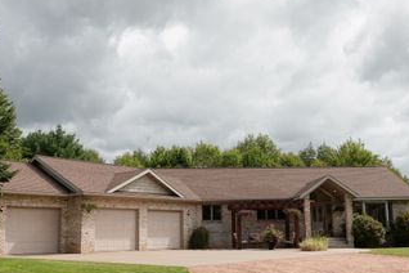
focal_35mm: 42
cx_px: 206
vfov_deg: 31.8
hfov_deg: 46.4
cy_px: 168
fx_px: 477
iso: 100
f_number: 4
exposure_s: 1/500
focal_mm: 11.26
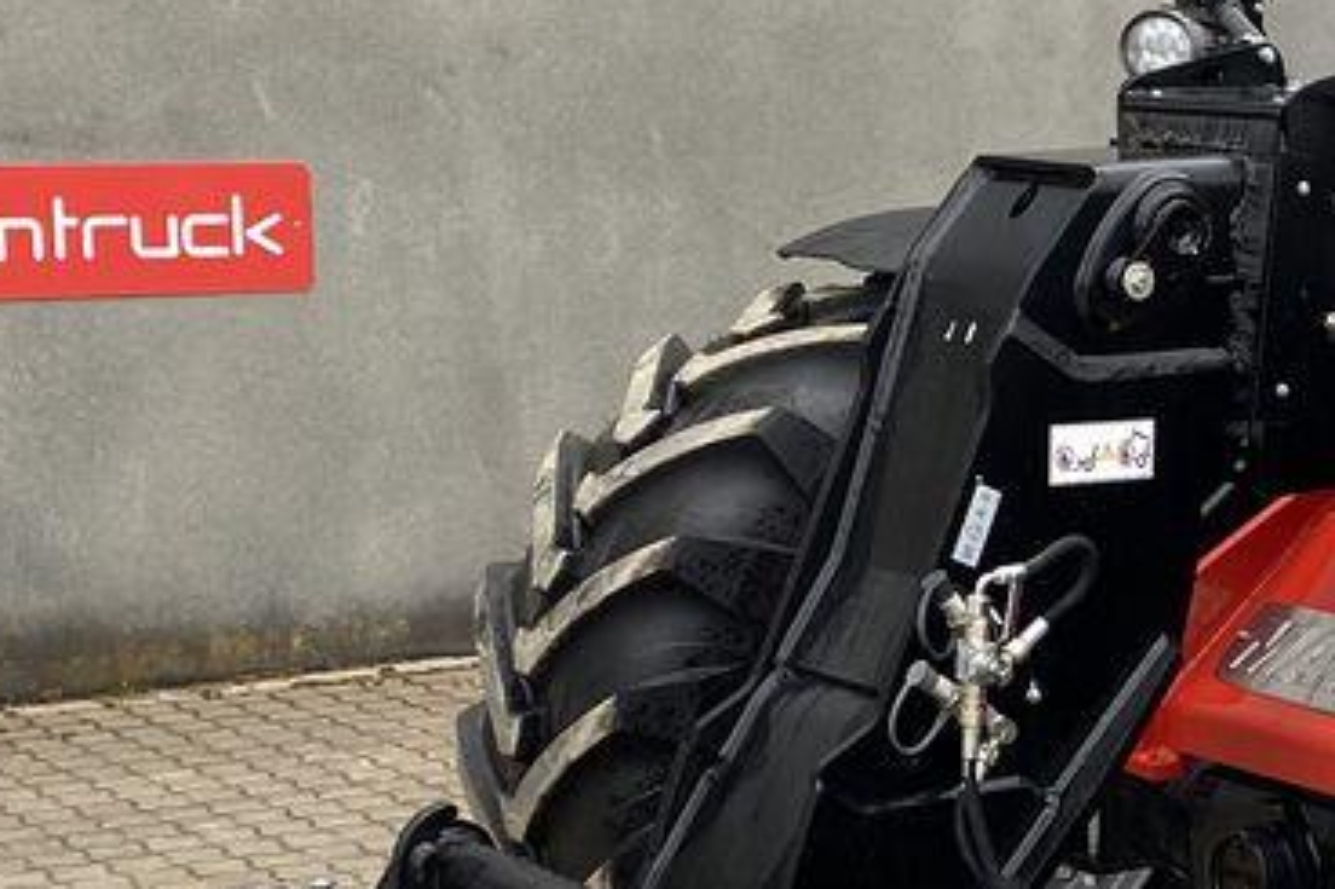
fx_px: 3484
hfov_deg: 21.1
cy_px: 740
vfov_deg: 14.4
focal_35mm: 94
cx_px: 1281
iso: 50
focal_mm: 4.25
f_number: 1.8
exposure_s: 1/122
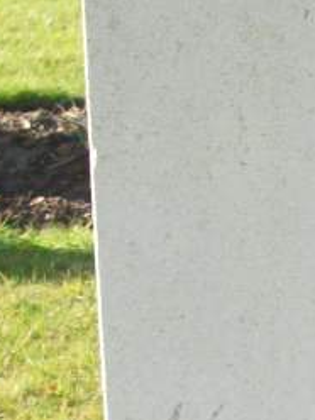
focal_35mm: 181
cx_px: 572
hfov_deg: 7.9
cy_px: 716
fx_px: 2196
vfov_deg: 10.4
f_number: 3.1
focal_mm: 6.3
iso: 80
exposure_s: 1/250
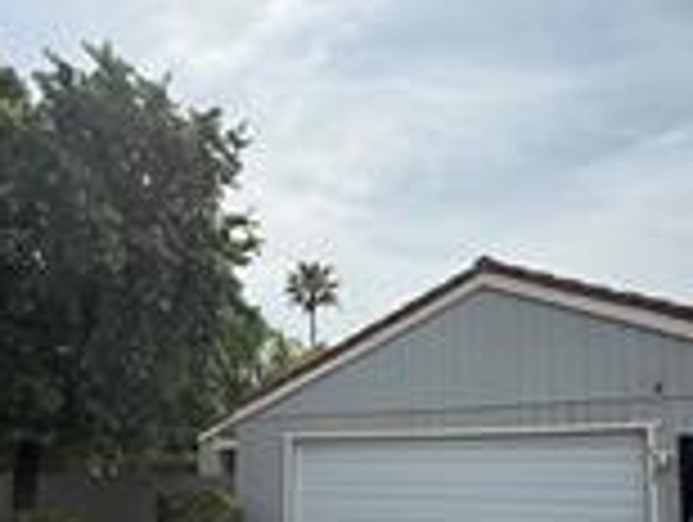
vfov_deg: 43.4
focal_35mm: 31
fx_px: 622
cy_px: 418
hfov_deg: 58.2
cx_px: 313
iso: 64
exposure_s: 1/3891
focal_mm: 2.22
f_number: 2.2
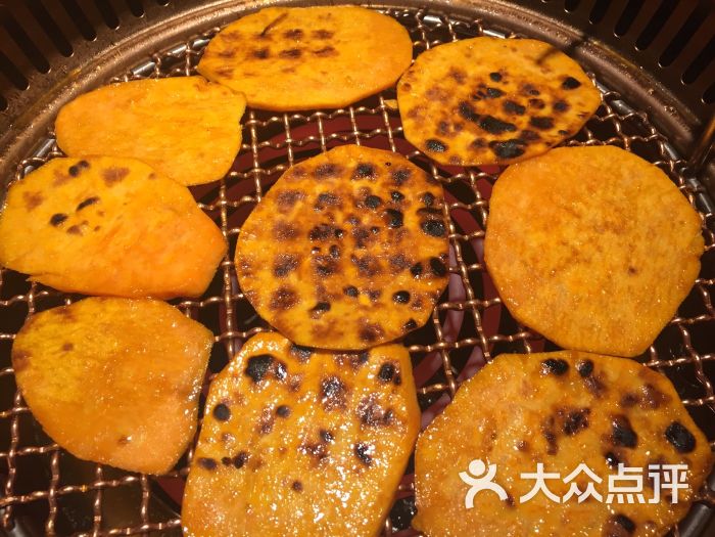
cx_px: 358
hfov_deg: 61.7
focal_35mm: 29
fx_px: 599
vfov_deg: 48.2
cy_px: 268
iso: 32
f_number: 2.2
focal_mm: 4.15
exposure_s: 1/33
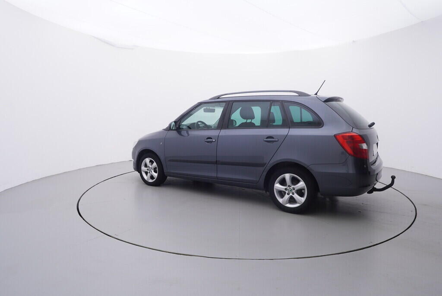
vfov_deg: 56.2
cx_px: 221
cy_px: 148
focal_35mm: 22
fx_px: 276
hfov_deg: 77.3
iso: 200
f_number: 5
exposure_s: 1/80
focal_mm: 15
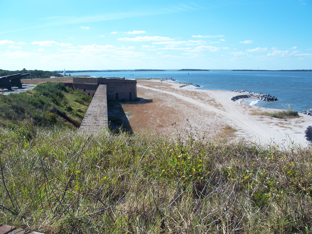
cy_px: 117
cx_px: 156
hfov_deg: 50.1
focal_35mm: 37
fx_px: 333
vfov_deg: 38.7
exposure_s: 1/500
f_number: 4
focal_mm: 7.8
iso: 64
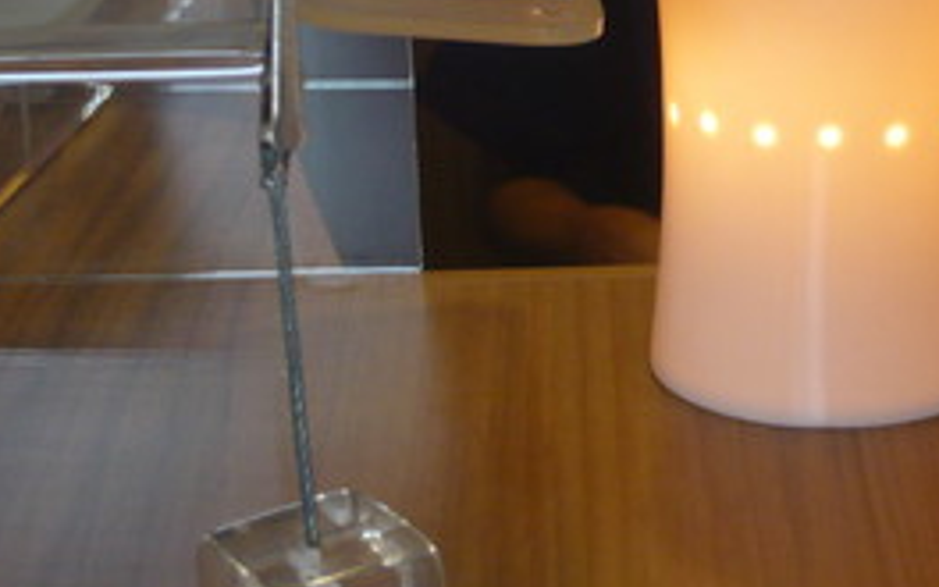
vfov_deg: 12.9
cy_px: 96
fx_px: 2585
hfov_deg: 20.6
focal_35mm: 101
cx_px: 587
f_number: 4.3
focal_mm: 10.3
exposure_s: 1/40
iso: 200
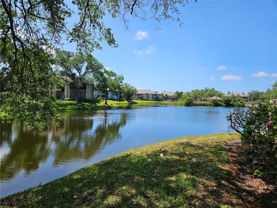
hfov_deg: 73.9
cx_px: 138
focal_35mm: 23
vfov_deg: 58.9
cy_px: 104
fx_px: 184
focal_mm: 5.4
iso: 25
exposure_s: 1/1785
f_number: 1.8
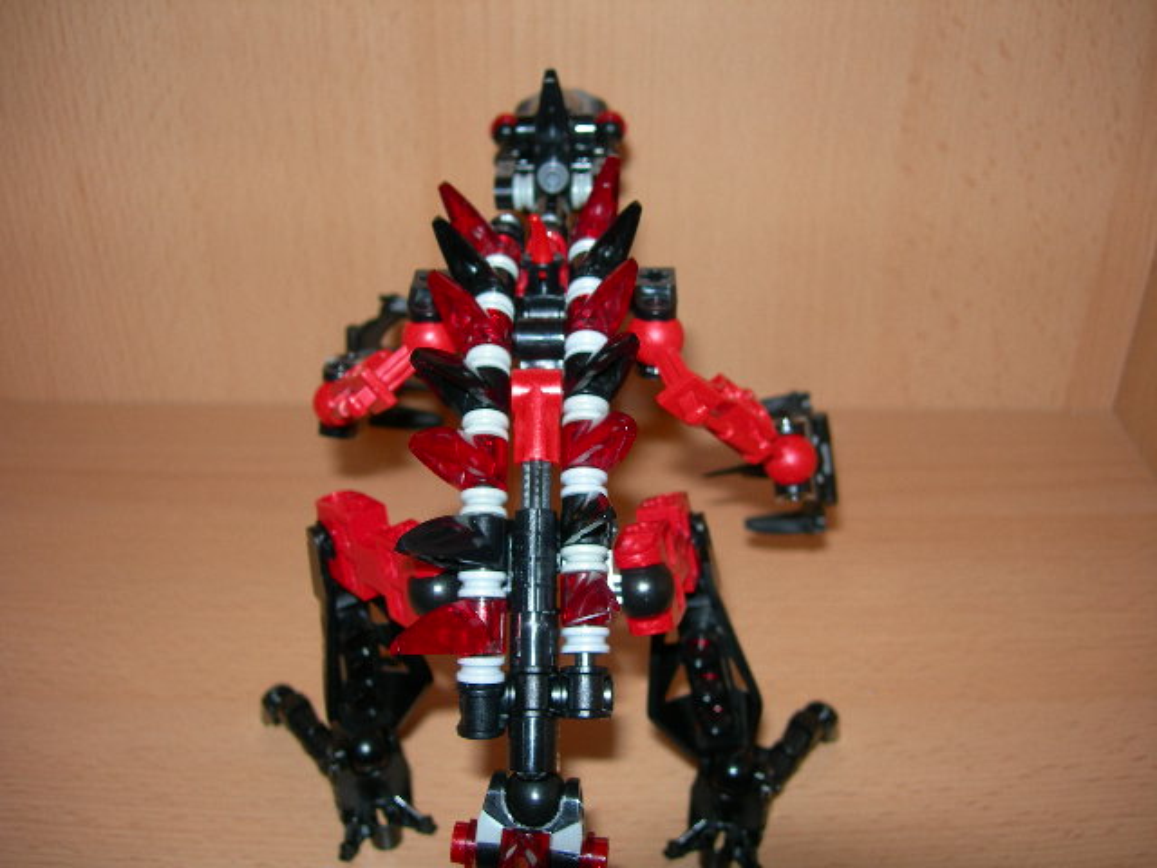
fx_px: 1270
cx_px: 578
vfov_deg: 37.7
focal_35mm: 38
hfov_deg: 49.0
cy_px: 434
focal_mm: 7.8
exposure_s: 1/60.1
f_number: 2.8
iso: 50
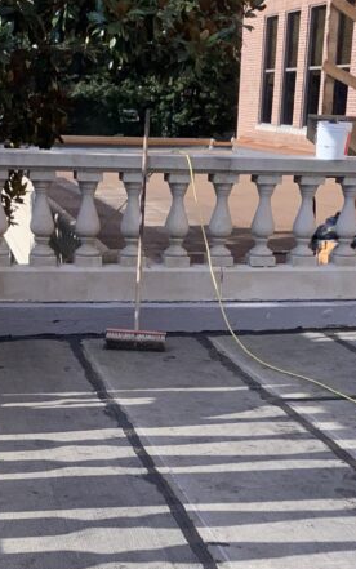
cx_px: 148
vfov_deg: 30.9
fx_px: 993
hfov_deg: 20.3
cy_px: 485
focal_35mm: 64
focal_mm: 4.25
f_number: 1.8
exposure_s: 1/4115
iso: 32
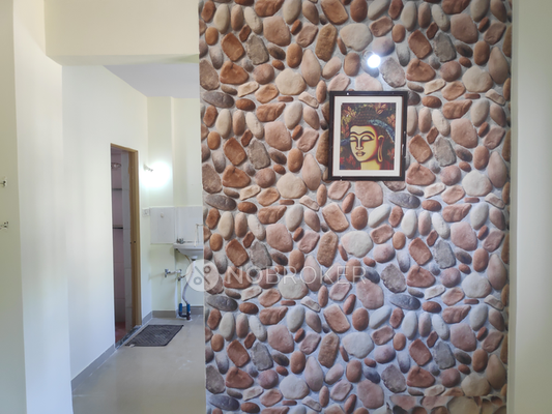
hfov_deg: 81.7
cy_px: 207
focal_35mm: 20
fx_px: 319
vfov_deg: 66.0
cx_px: 276
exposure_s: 1/100
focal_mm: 3.94
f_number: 1.9
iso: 622
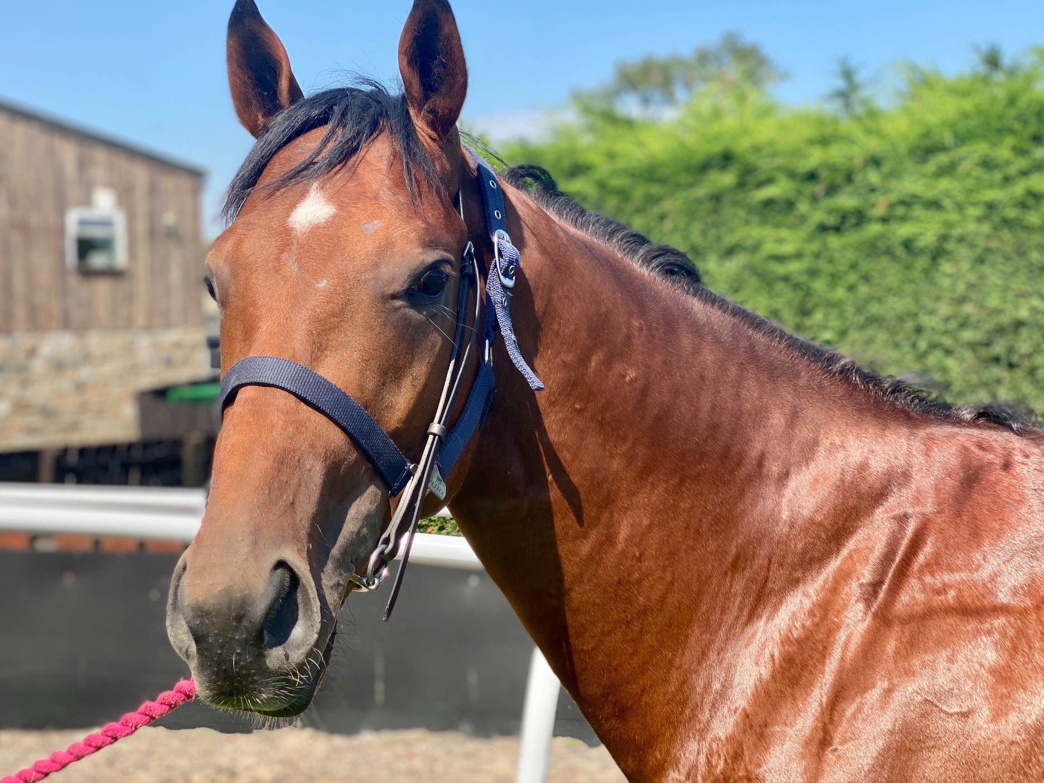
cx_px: 491
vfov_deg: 26.1
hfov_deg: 34.3
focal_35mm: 56
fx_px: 1689
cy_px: 370
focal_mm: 6
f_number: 2
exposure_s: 1/786
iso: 20
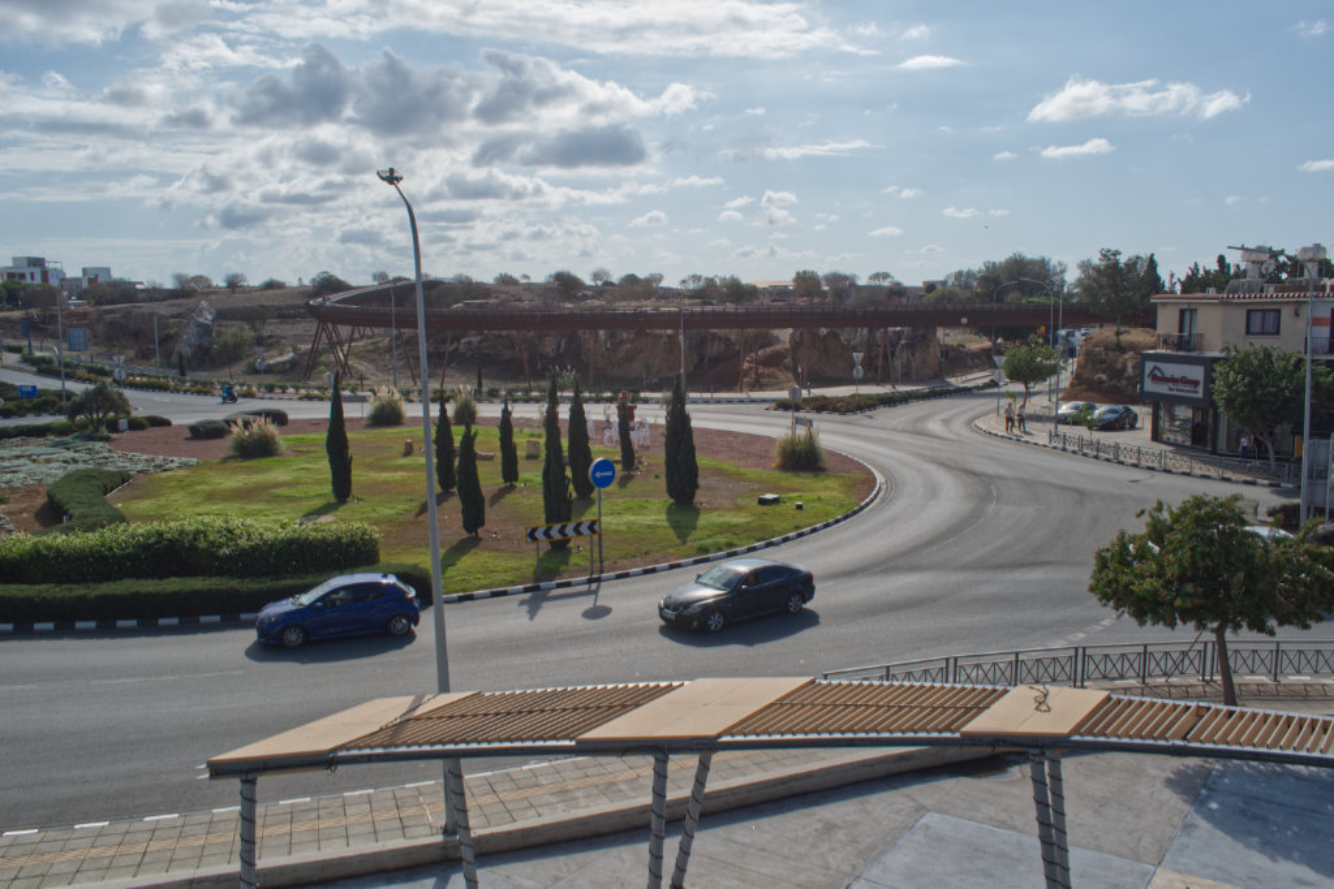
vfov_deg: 43.6
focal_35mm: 30
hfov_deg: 61.9
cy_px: 444
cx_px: 667
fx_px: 1112
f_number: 11
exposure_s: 1/500
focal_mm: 20
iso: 200
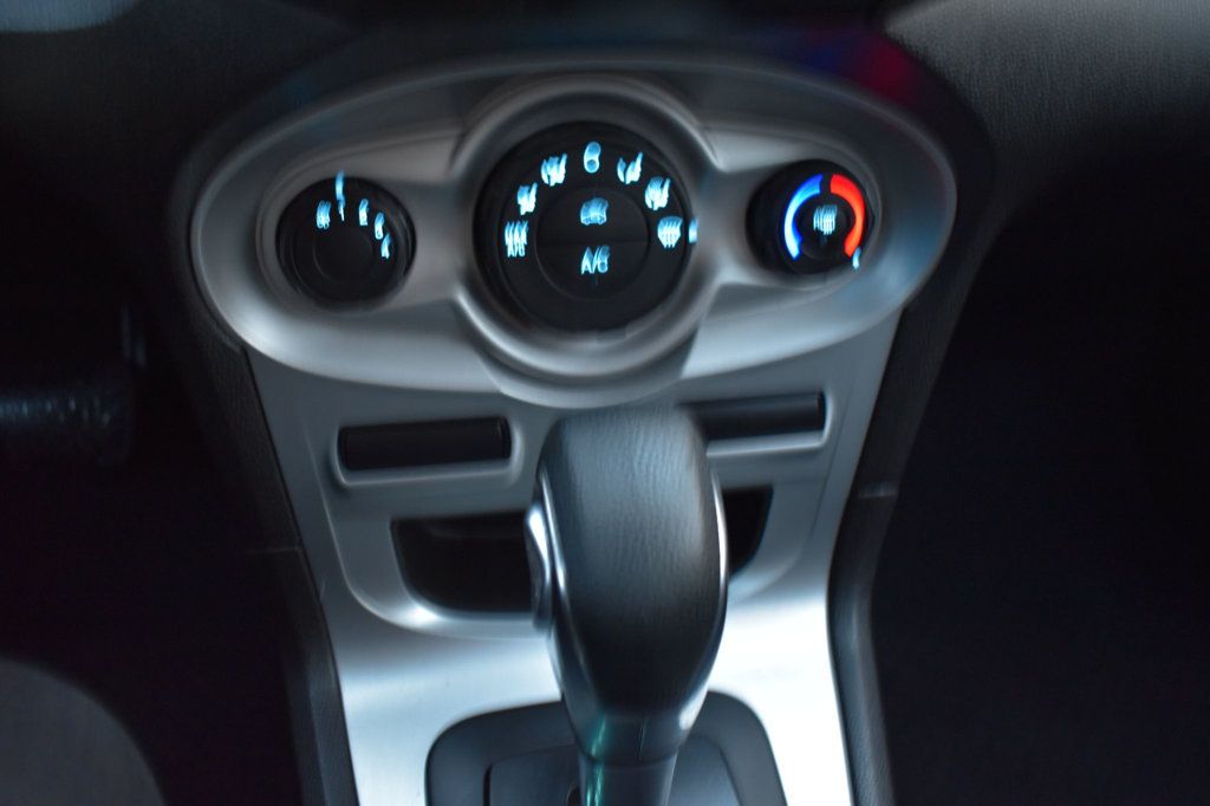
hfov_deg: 59.5
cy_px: 403
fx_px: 1058
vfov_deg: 41.7
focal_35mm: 32
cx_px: 605
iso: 1600
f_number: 3.8
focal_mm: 21
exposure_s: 1/5
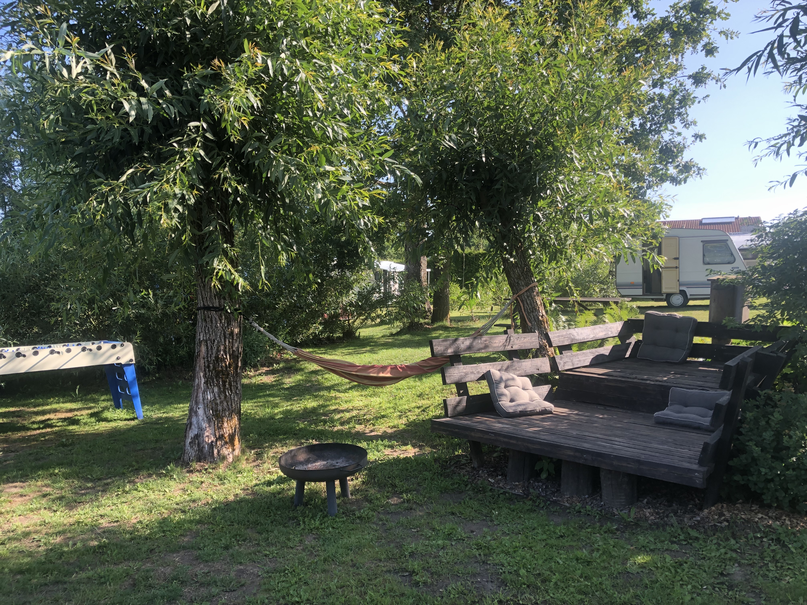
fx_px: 653
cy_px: 302
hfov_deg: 63.4
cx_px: 404
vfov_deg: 49.7
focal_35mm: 28
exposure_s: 1/281
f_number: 1.8
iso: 20
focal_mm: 3.99
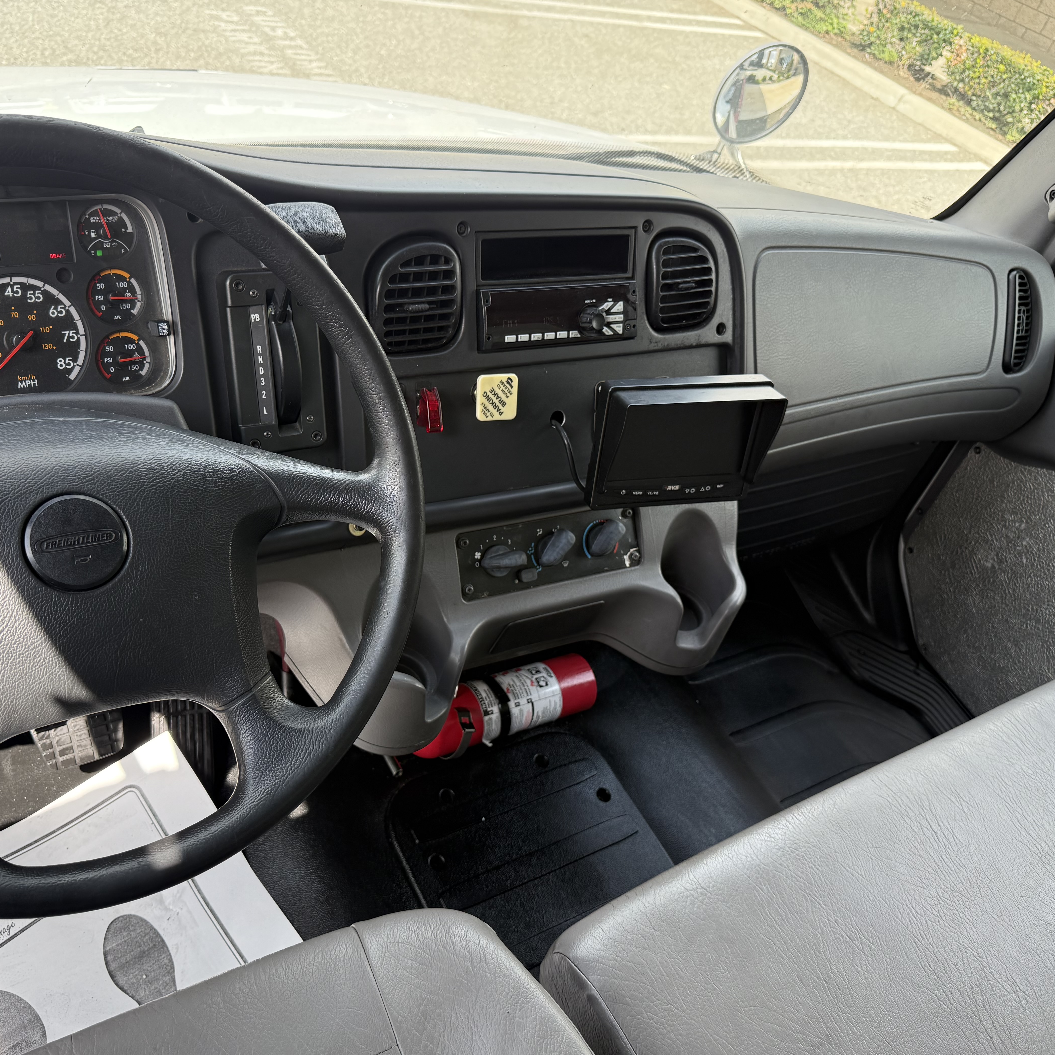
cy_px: 537
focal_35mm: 29
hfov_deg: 55.4
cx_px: 441
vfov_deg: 55.6
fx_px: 1000
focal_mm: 6.76
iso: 100
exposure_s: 1/547
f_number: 1.78
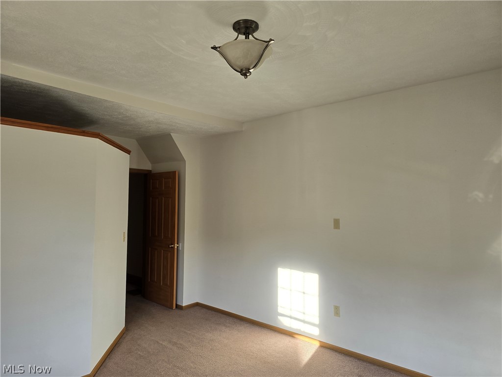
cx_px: 251
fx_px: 334
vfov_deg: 58.9
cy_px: 188
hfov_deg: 73.9
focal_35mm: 23
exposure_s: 1/180
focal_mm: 6.3
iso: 64
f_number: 1.7
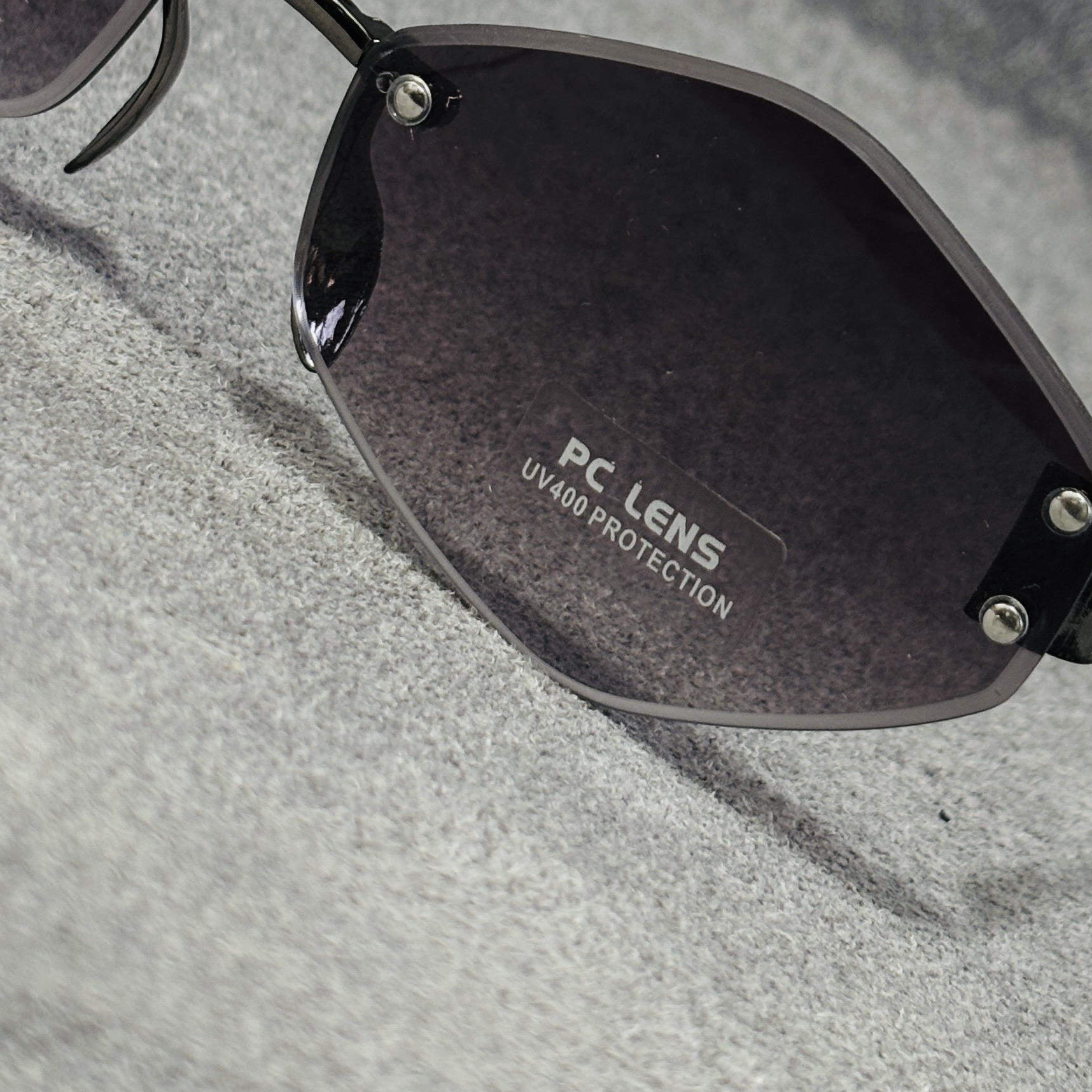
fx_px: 3855
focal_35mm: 108
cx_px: 524
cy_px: 241
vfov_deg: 16.0
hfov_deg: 16.1
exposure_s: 1/50
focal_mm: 5.96
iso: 80
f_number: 1.6
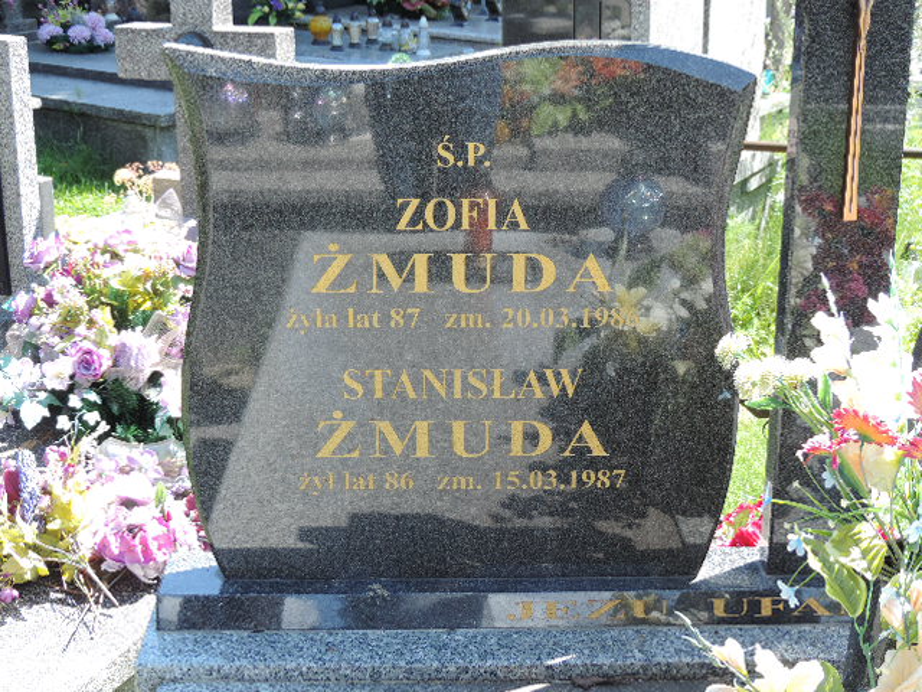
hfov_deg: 34.9
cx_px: 461
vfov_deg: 26.6
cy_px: 346
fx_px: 1465
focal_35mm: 55
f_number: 3.7
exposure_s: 1/100
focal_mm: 9.8
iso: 80
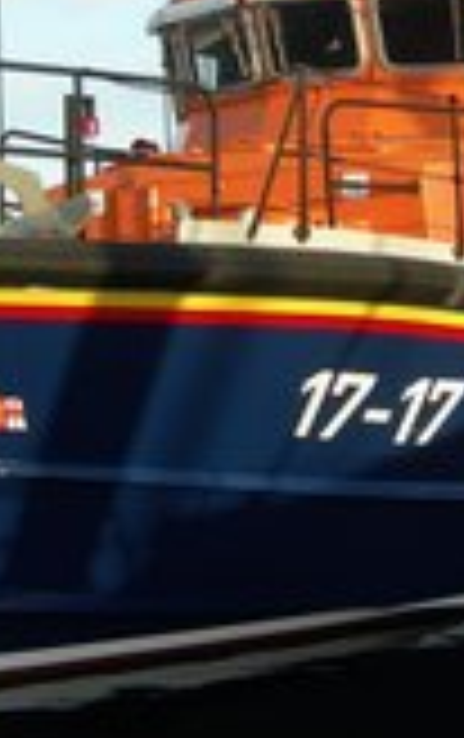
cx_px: 347
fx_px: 1976
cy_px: 180
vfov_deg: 21.0
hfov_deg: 13.3
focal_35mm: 98
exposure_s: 1/300
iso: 50
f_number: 2.8
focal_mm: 7.8
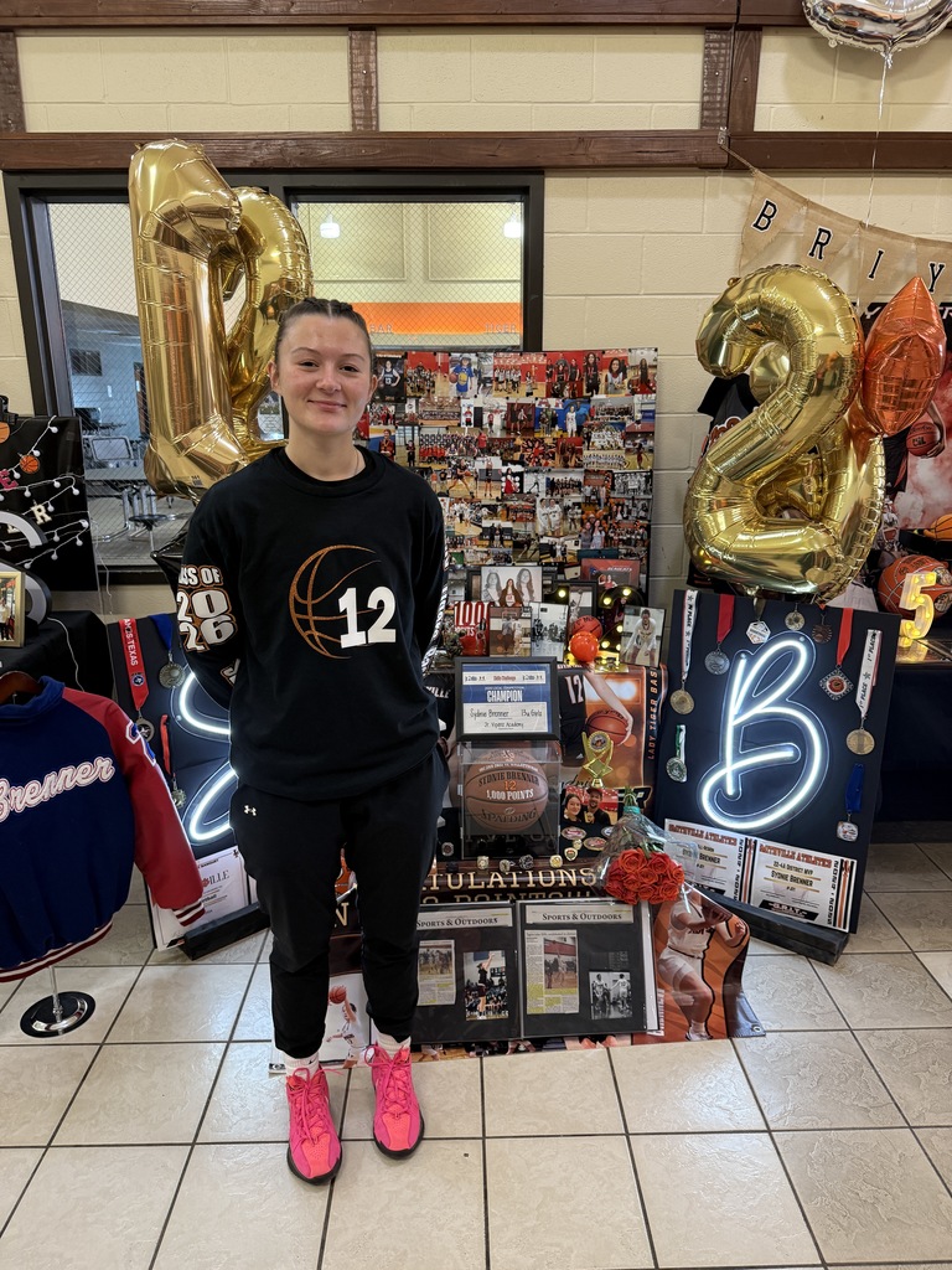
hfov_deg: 56.8
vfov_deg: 71.6
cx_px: 476
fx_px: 880
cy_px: 635
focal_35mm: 24
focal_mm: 6.76
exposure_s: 1/60
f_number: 1.78
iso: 250
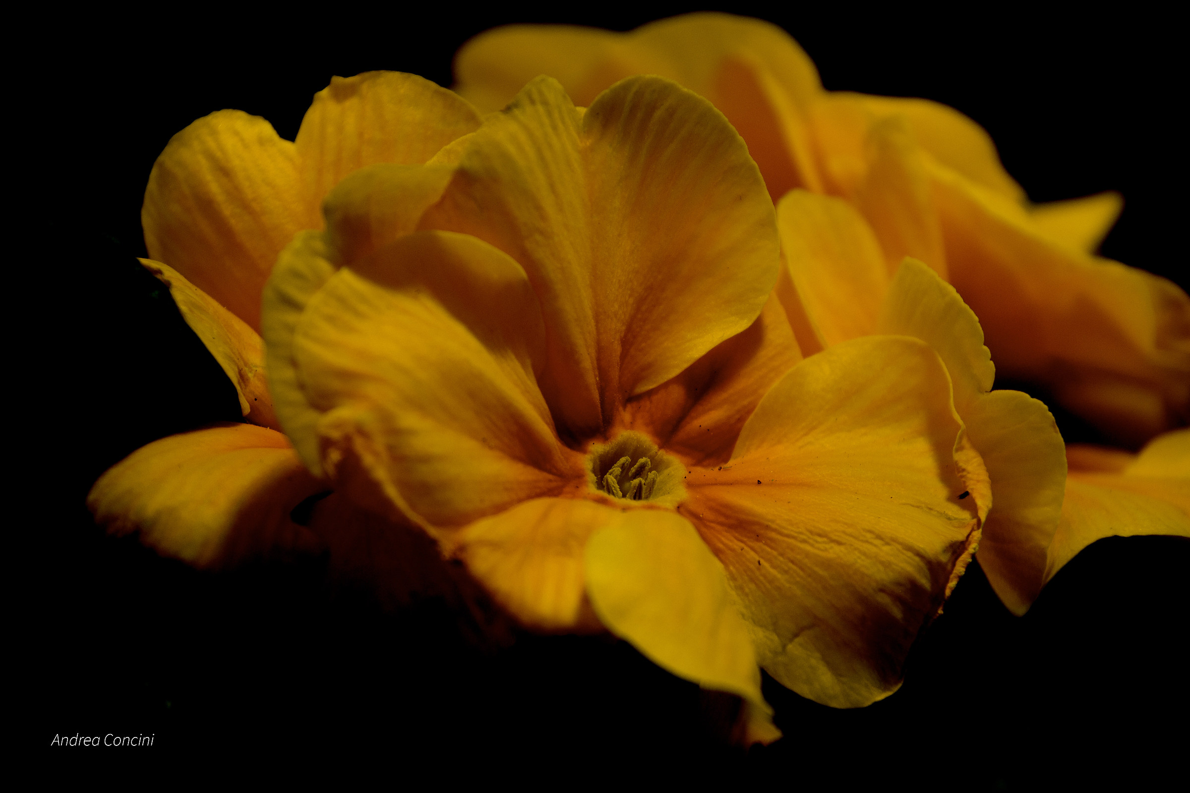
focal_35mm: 450
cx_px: 595
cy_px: 396
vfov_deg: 3.1
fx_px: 14874
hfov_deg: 4.6
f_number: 6.3
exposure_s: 1/2.5
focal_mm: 300
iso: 100
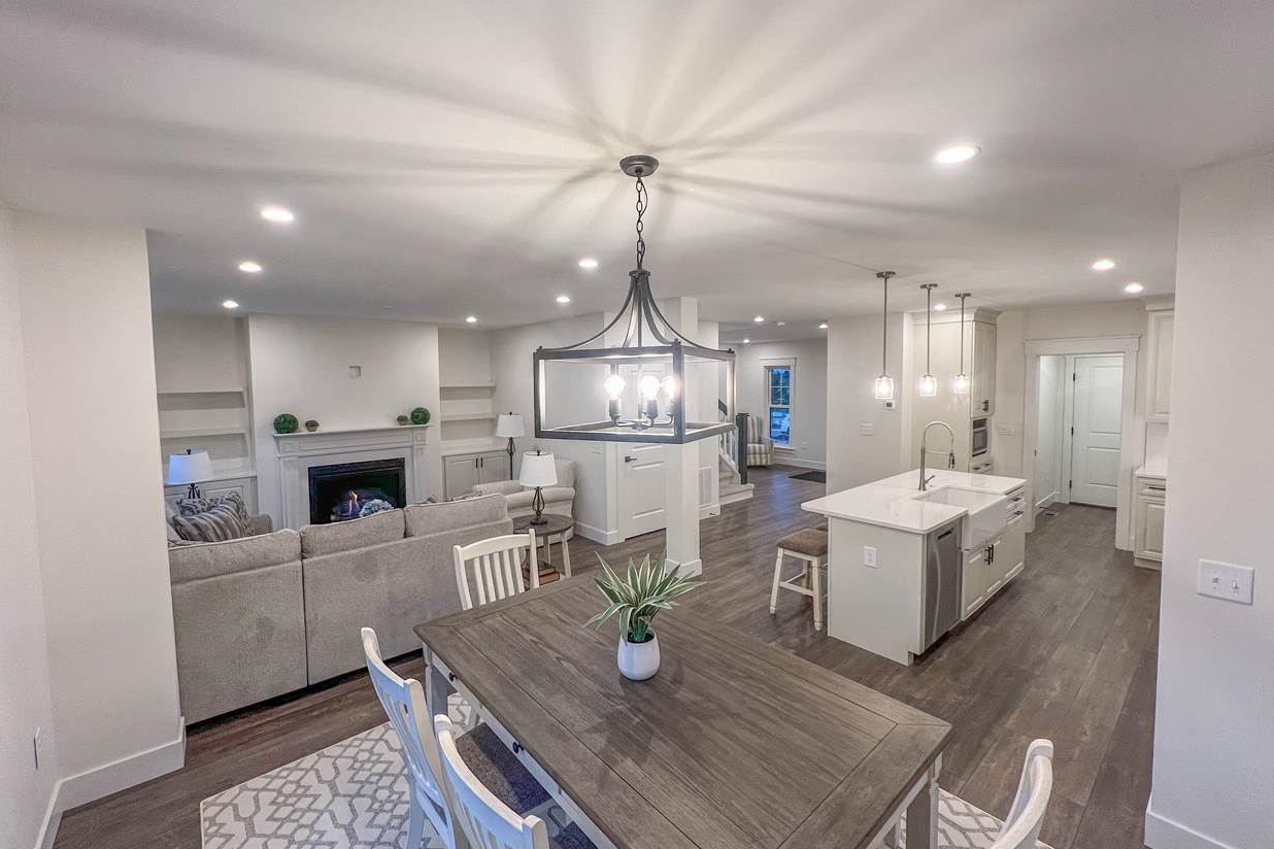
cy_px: 404
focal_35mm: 14
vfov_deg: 81.2
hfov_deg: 104.2
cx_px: 644
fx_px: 495
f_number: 1.8
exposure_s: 1/60
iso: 160
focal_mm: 1.57
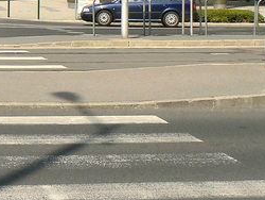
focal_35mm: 115
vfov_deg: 12.3
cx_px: -80
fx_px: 881
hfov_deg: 16.2
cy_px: -91
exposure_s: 1/500
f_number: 7.1
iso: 80
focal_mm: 6
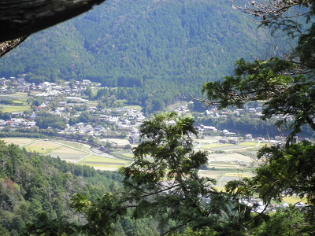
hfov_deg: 18.2
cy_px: 118
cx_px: 158
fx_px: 983
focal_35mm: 108
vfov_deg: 13.7
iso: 80
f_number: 5.9
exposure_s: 1/125
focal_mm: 19.6
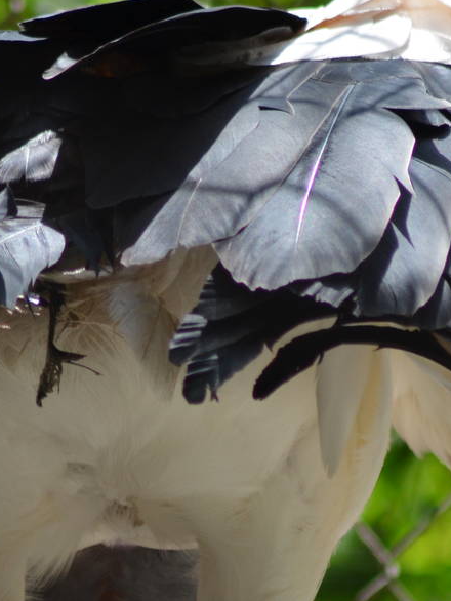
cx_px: 118
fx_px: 17046
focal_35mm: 982
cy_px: 499
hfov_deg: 1.5
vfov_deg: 2.0
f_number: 5
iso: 500
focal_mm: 250
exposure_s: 1/1000
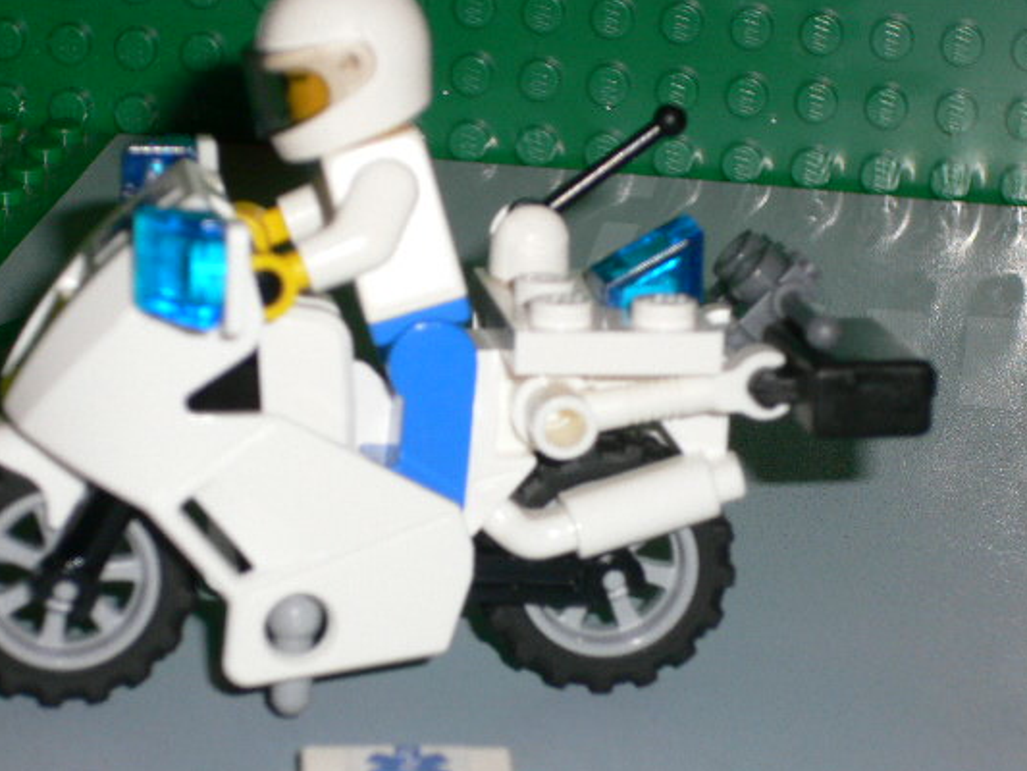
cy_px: 426
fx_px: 3739
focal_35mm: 126
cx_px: 453
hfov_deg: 15.6
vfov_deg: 11.8
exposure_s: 1/60
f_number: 5
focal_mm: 17.4
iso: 100
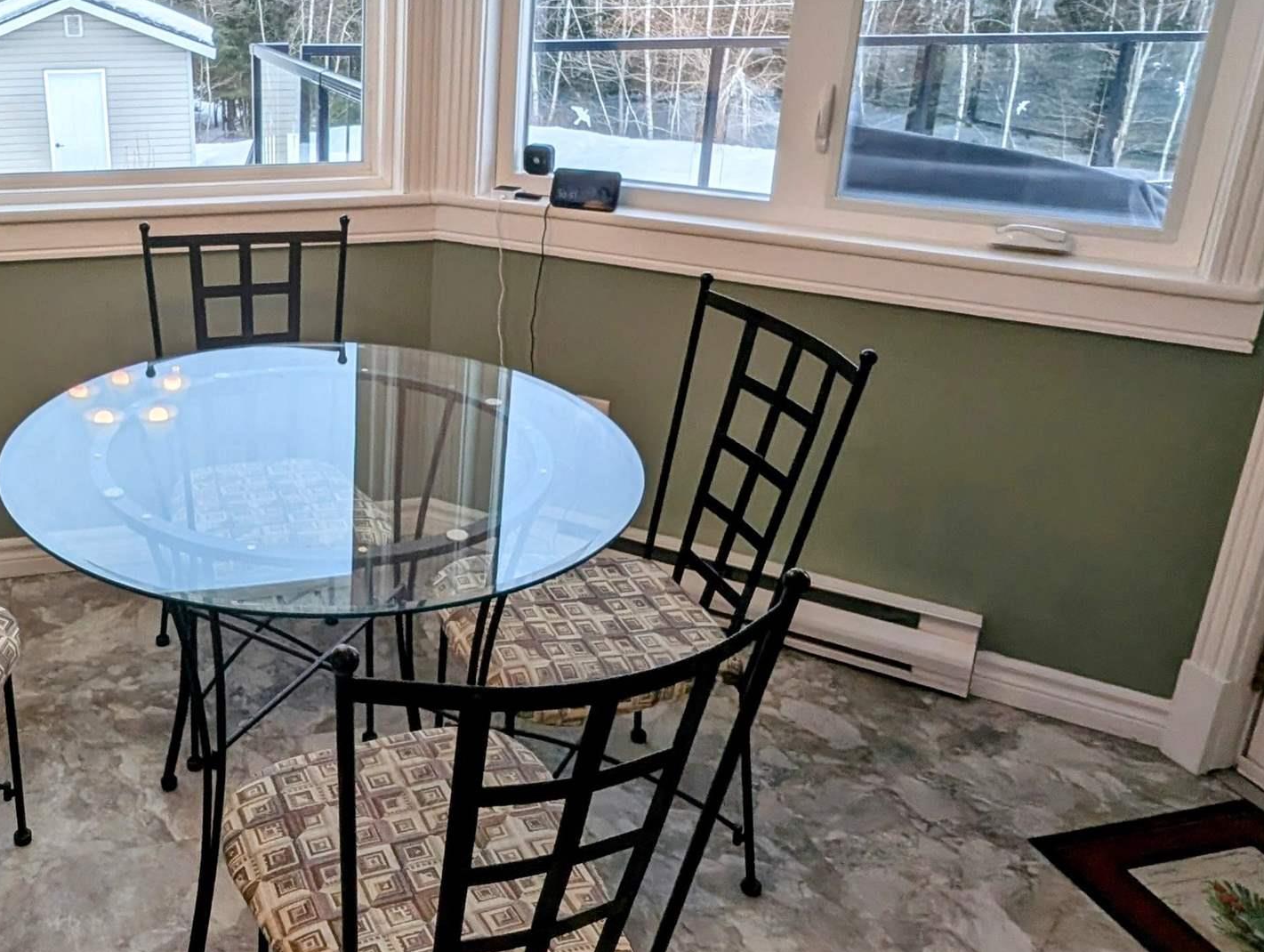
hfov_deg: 60.2
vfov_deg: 49.2
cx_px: 327
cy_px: 336
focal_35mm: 28
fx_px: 1024
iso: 41
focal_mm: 1.95
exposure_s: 1/432
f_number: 2.2
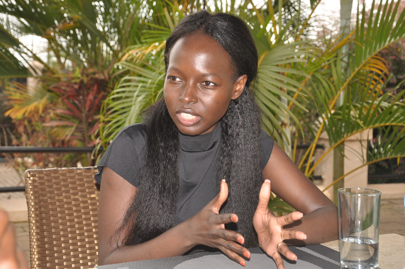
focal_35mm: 63
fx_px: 708
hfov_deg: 31.9
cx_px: 202
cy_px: 134
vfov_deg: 21.5
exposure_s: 1/160
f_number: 6.3
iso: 320
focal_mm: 42
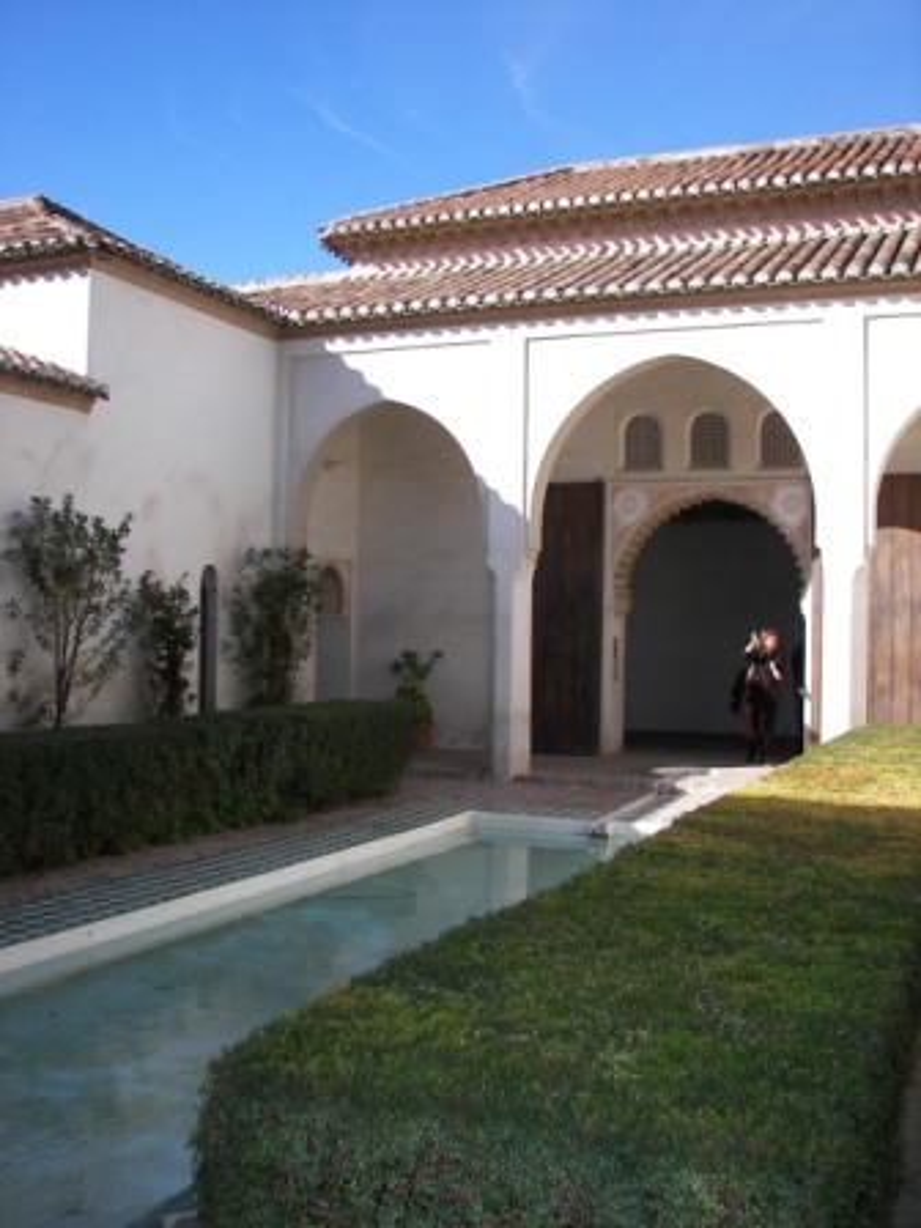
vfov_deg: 51.4
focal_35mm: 36
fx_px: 1277
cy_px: 614
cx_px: 460
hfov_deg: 39.7
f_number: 2.8
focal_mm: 6
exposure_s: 1/640
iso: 50
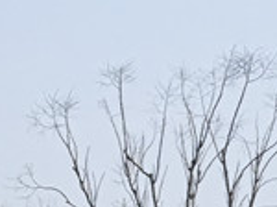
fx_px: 2133
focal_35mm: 267
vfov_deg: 5.5
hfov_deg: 7.3
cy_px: 333
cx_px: -155
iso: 50
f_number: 1.4
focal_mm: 5.75
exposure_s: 1/7634
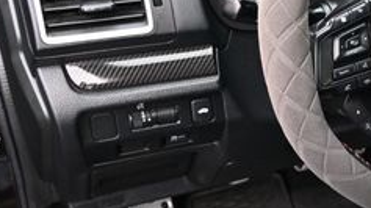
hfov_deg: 22.7
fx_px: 813
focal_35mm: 83
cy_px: 100
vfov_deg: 14.6
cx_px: 492
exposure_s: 1/125
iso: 900
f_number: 3.8
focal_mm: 19.5
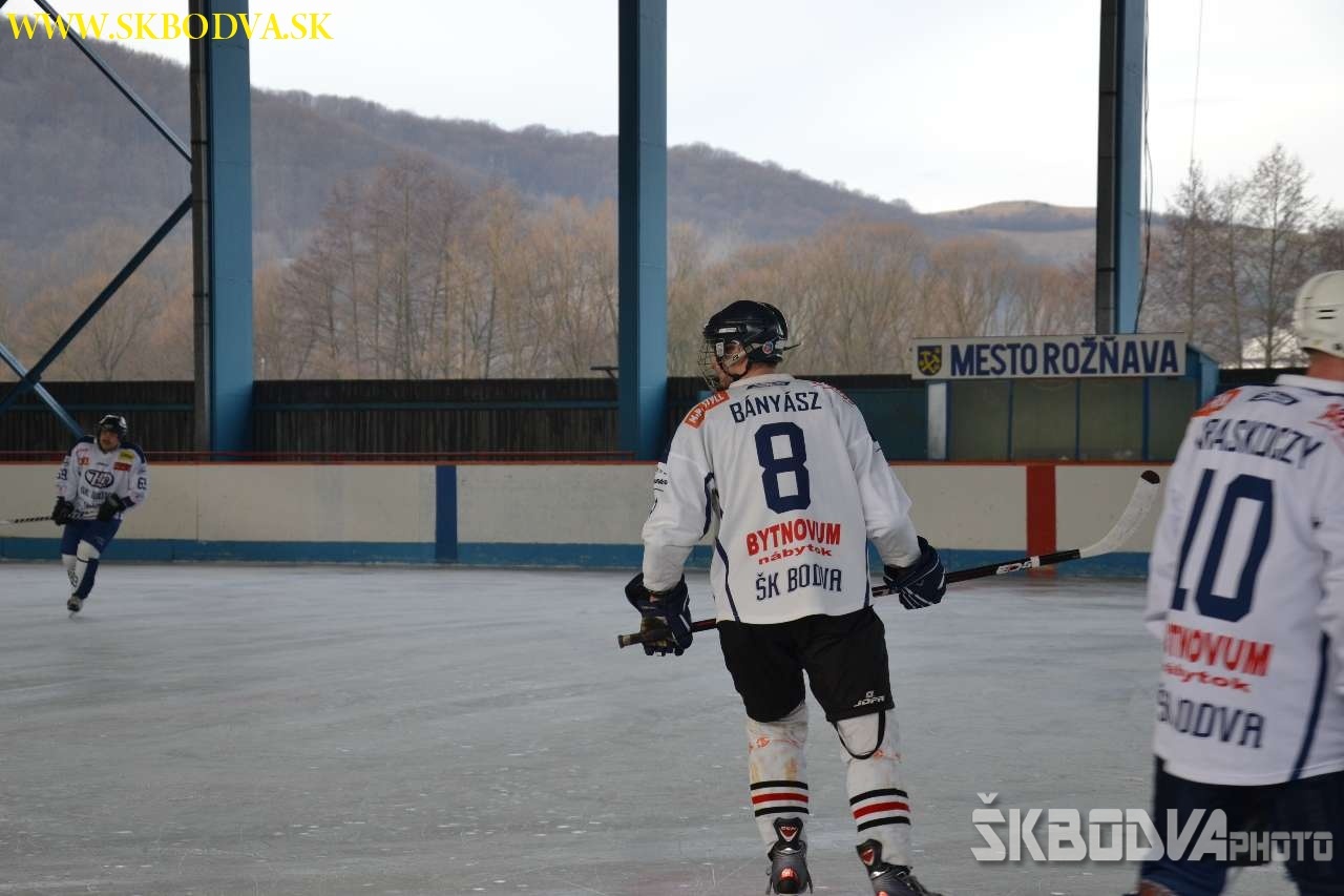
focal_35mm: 78
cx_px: 672
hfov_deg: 26.0
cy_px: 448
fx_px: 2911
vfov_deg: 17.5
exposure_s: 1/125
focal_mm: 52
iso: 180
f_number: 5.6
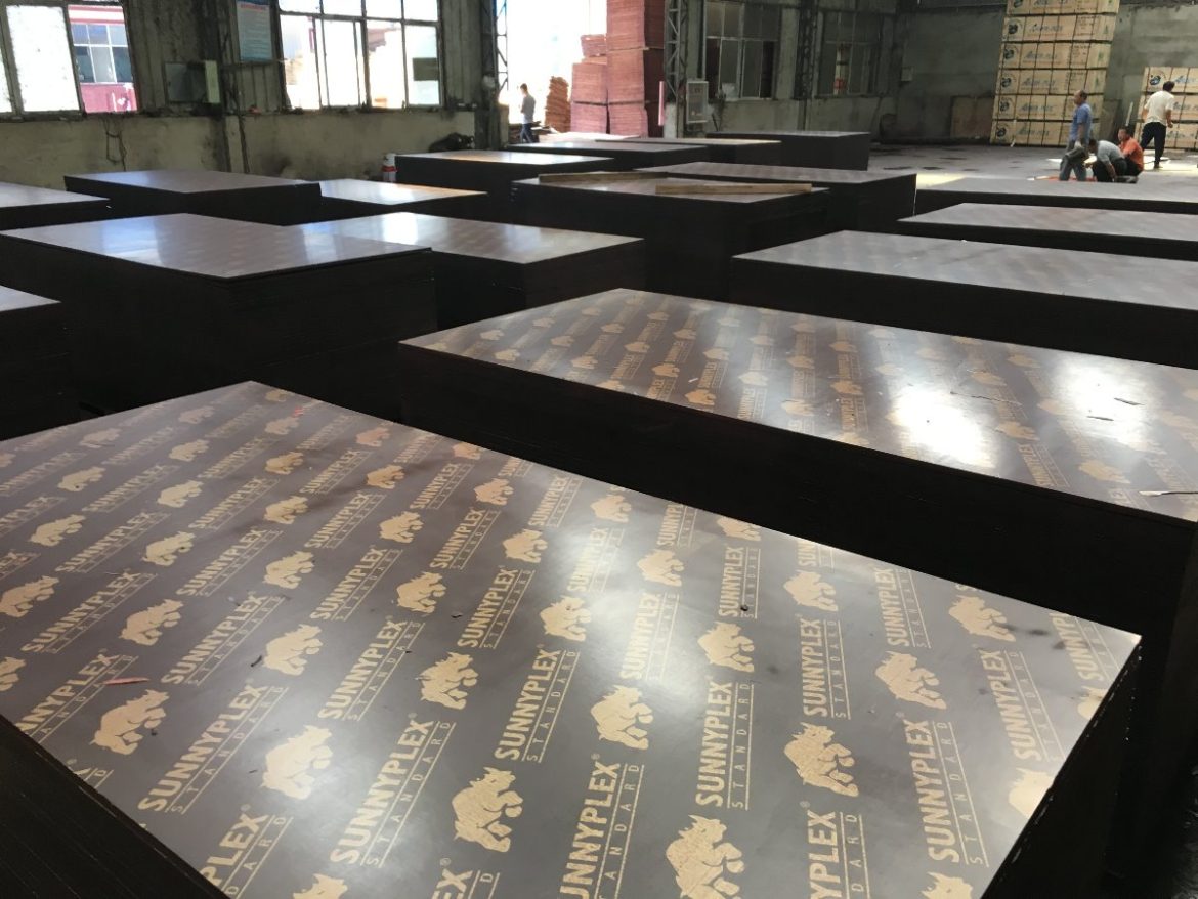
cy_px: 450
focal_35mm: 29
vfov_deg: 48.2
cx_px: 599
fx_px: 1004
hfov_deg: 61.6
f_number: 2.2
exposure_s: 1/33
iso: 64
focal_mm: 4.15
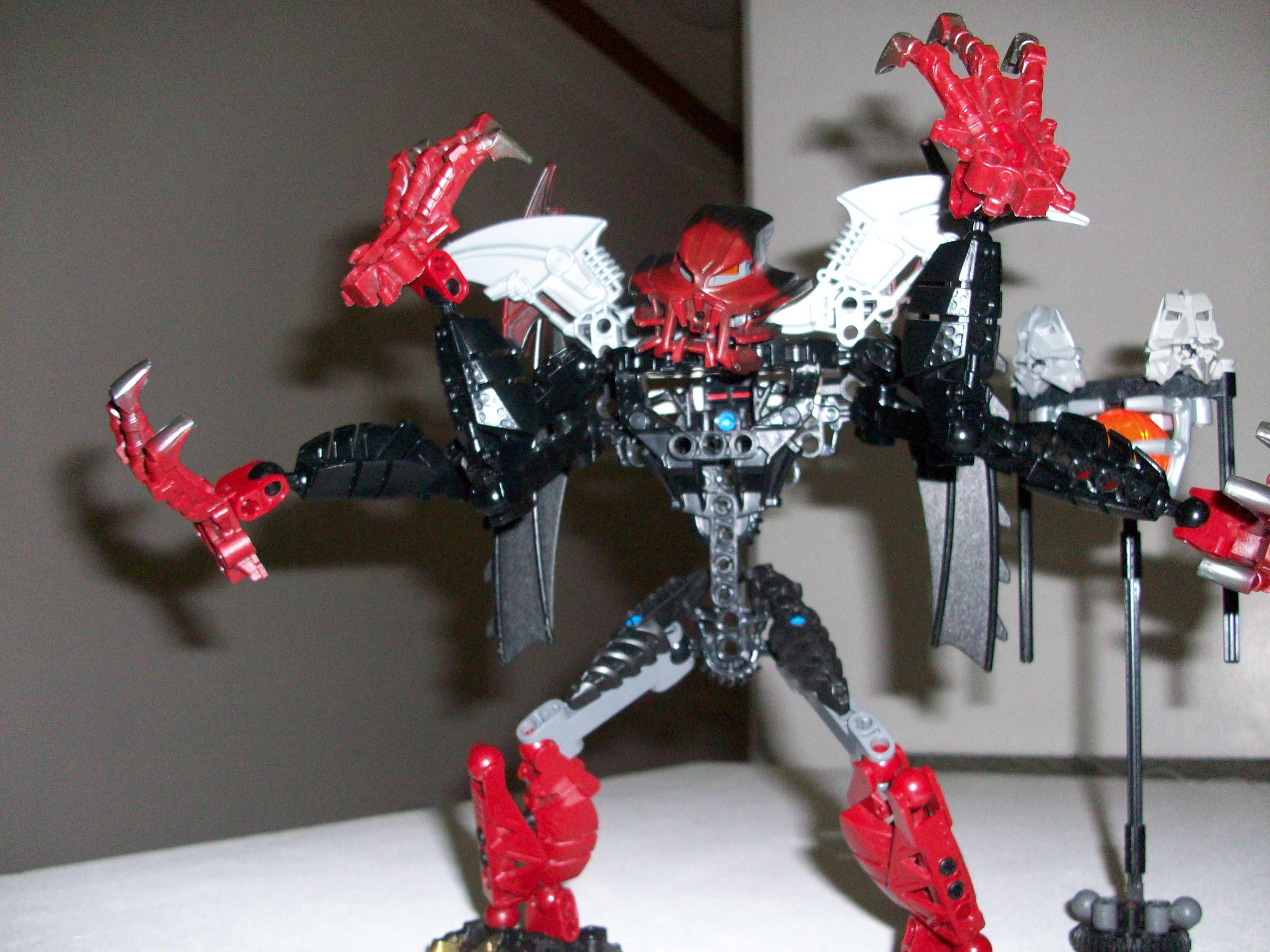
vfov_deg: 41.8
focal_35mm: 34
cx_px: 635
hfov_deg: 54.0
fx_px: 1247
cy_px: 476
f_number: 2.8
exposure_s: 1/60
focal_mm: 5.7
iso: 160
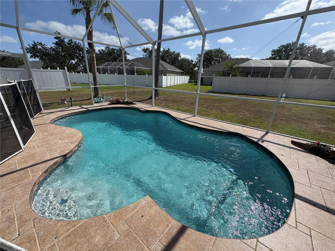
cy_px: 126
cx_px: 168
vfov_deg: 85.7
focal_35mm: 14
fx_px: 135
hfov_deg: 102.1
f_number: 2.2
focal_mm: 2.22
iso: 40
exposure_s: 1/1395
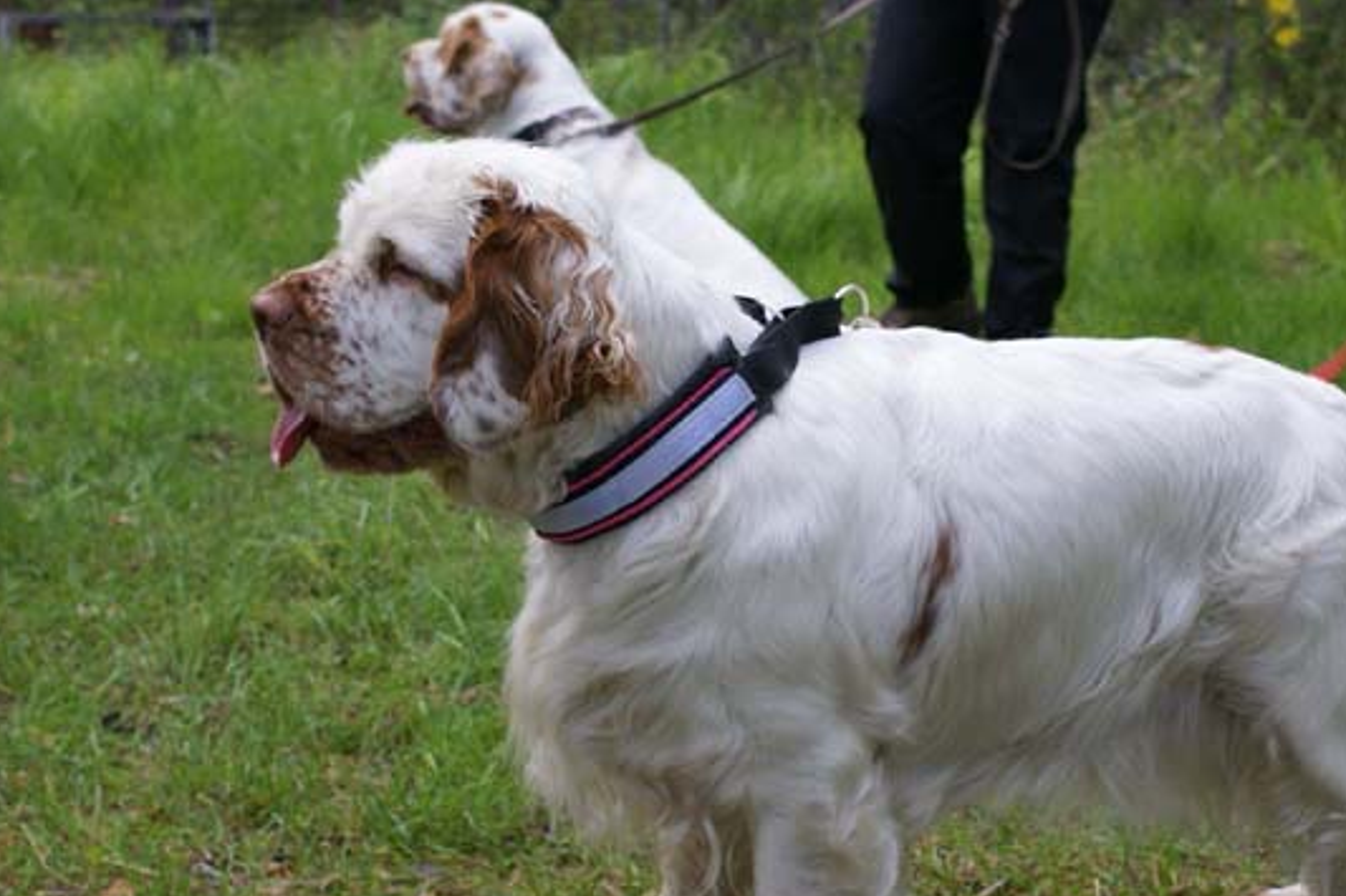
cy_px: 509
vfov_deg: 17.3
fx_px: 2943
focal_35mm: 79
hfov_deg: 25.8
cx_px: 715
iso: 100
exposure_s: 1/80
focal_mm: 35
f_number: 6.3
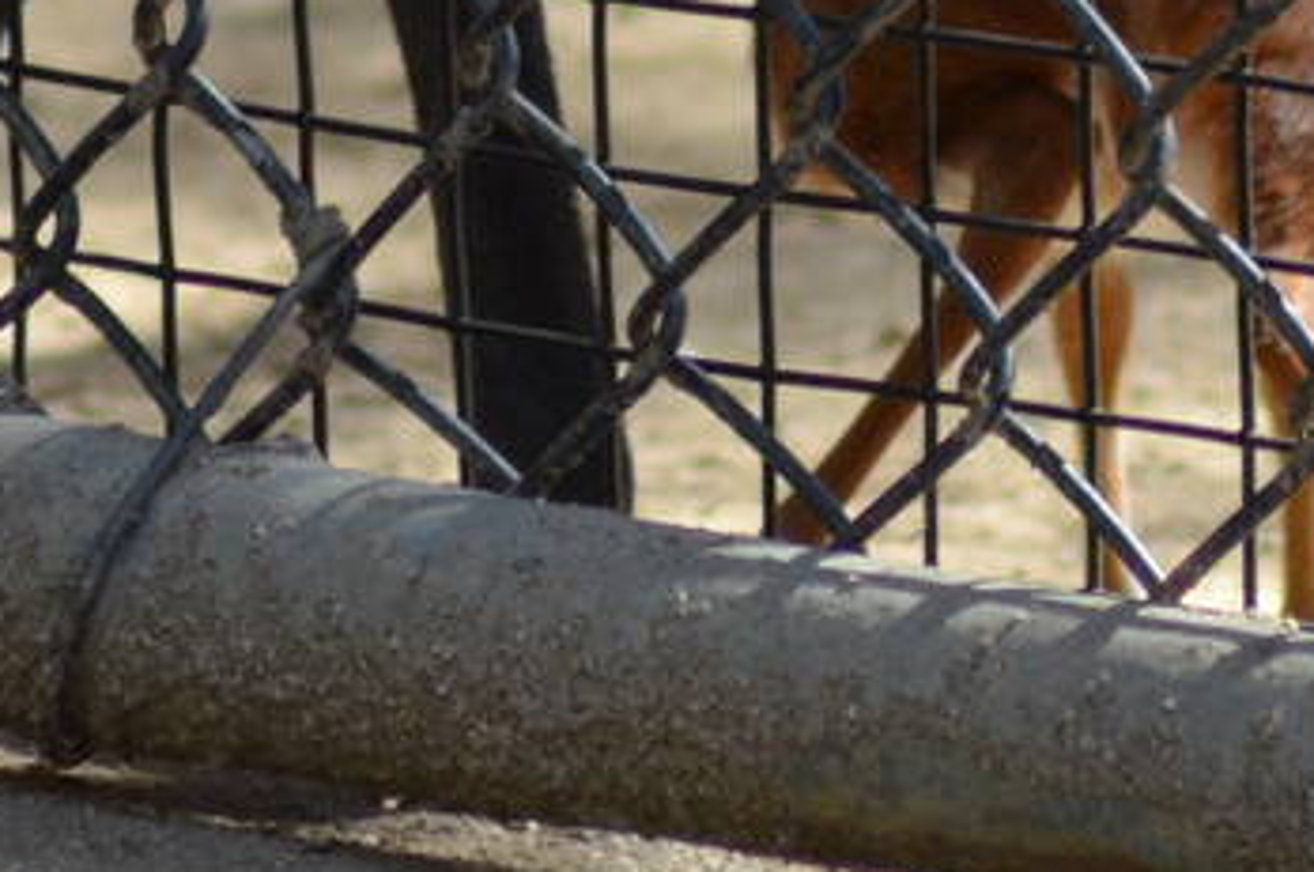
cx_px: 1182
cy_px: -461
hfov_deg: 1.3
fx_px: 57808
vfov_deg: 0.9
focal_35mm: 1586
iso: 800
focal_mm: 230
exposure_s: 1/800
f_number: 5
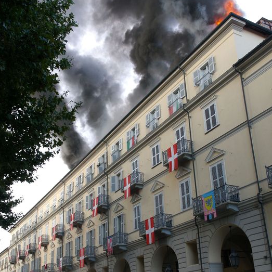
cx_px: 134
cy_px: 178
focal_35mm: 39
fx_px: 347
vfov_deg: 42.3
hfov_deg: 42.8
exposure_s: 1/200
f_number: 5.6
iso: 400
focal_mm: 20
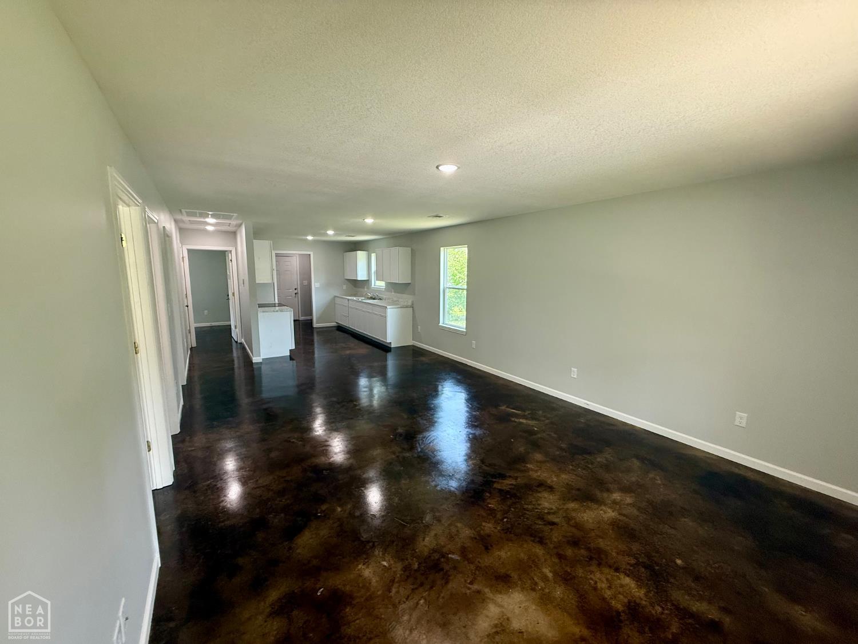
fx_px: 347
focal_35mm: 14
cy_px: 322
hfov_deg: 102.1
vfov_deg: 85.7
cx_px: 429
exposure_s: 1/120
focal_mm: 2.22
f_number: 2.2
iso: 250
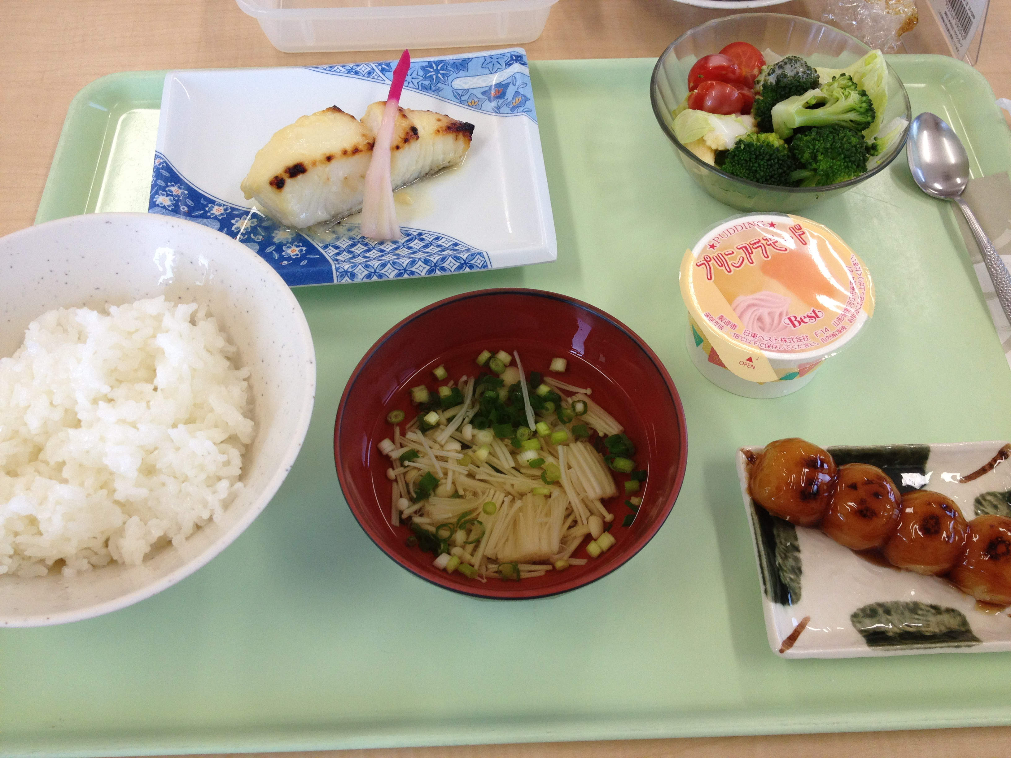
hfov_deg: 52.6
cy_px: 379
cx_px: 506
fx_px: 1022
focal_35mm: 35
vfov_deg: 40.7
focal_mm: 4.28
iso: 100
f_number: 2.4
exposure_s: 1/120
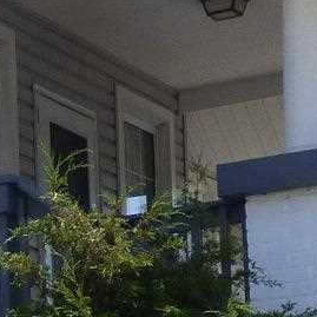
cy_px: 656
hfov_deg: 9.8
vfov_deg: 9.6
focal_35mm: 168
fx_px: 1741
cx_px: -262
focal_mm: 3.58
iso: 100
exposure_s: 1/1300
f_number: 2.8
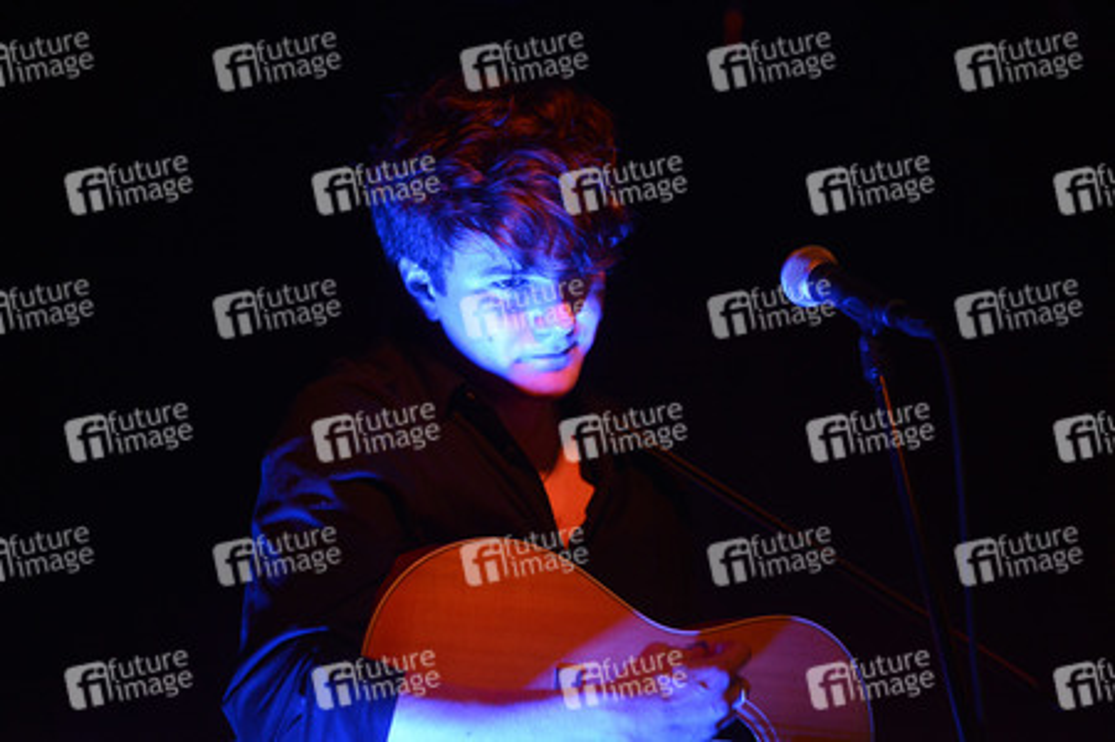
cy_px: 371
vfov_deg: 9.8
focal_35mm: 140
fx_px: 4333
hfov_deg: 14.7
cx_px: 558
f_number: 4
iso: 3200
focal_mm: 140
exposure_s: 1/320
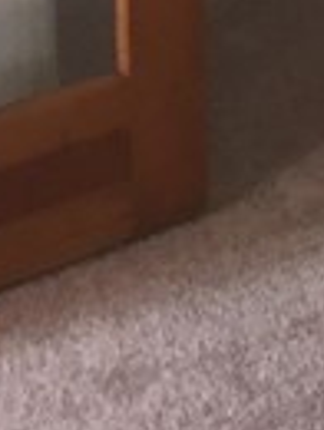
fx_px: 2127
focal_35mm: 171
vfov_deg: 9.5
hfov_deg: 7.9
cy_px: -771
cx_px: 853
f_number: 2.2
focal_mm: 4.15
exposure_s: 1/30
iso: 32
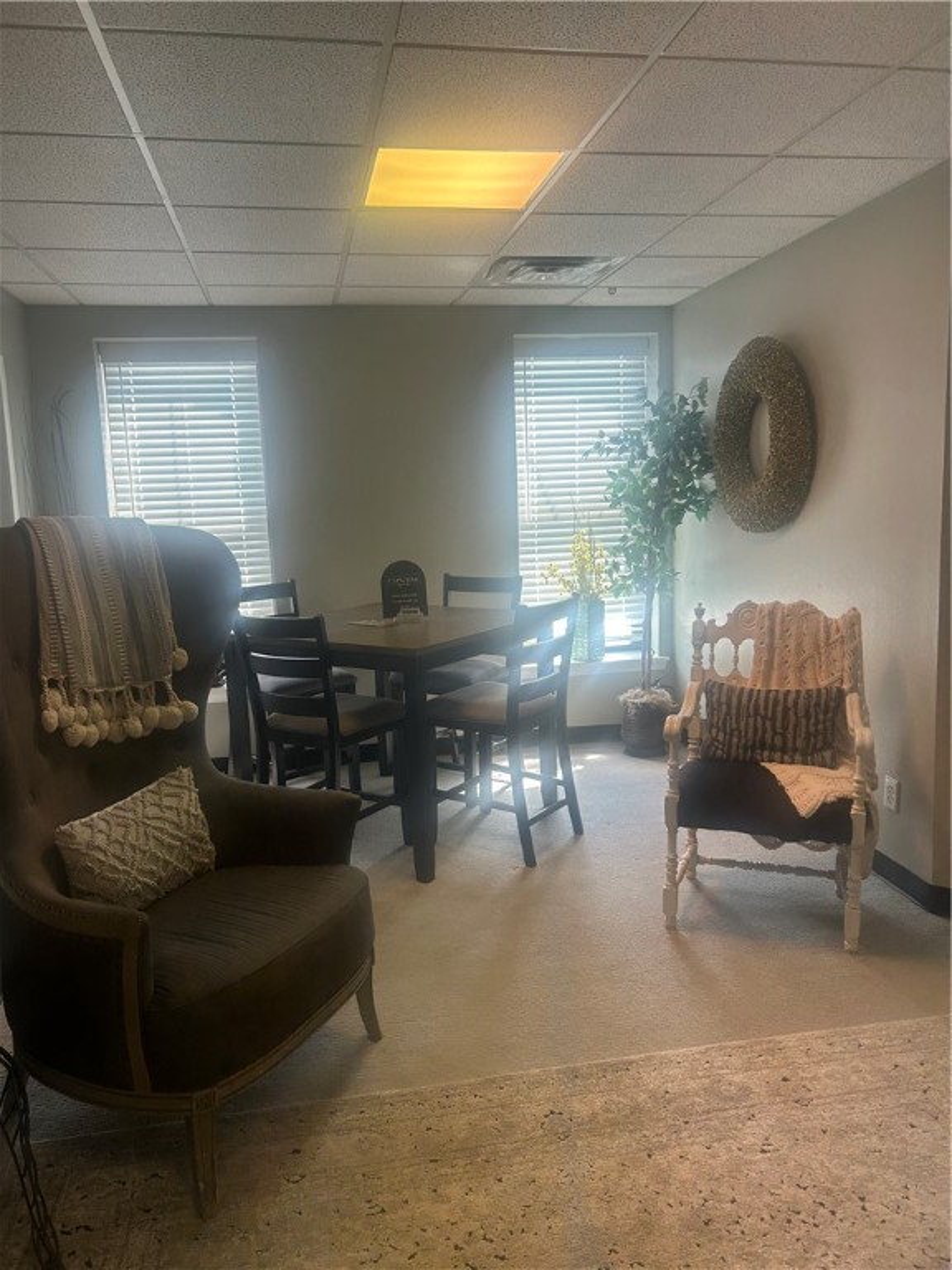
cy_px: 635
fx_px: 953
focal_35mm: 26
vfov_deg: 67.3
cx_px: 476
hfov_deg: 53.1
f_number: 1.5
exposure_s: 1/120
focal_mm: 5.7
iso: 80
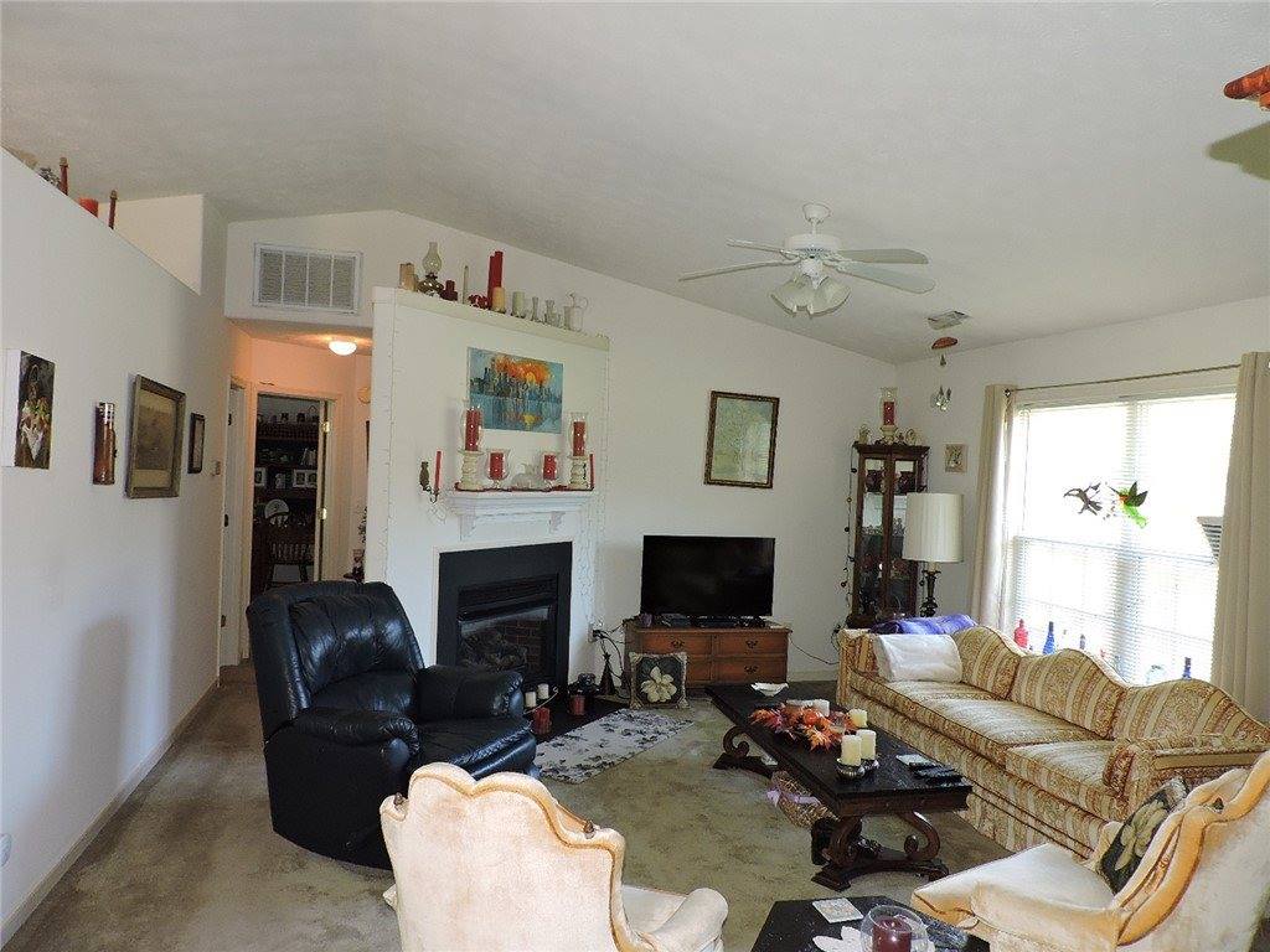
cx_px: 635
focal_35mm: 24
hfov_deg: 71.6
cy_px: 476
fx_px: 881
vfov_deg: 56.8
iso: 200
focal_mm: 4.3
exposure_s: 1/30
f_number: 3
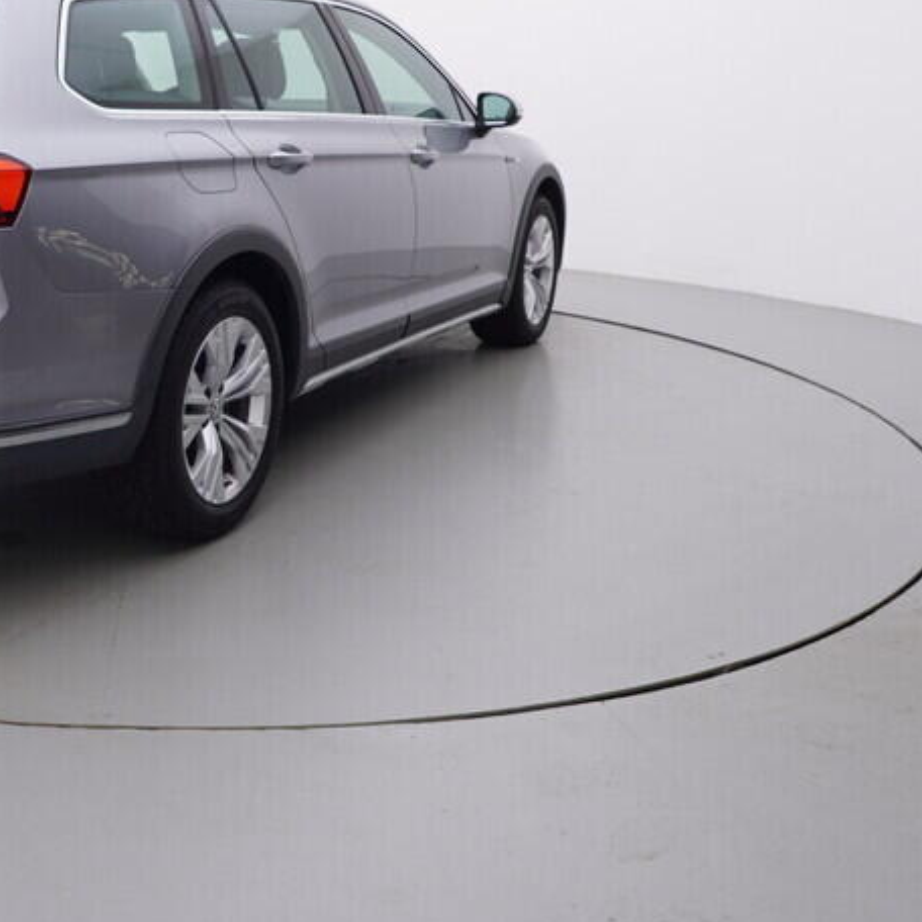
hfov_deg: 37.1
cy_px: 265
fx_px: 1294
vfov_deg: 38.5
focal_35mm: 43
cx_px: 119
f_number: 5
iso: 200
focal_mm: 15
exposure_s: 1/80
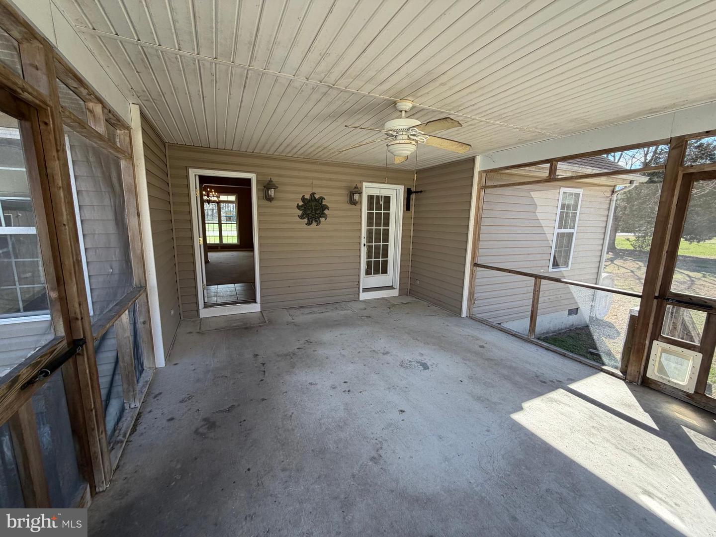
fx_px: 290
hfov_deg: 102.1
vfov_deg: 85.7
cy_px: 268
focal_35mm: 14
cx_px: 358
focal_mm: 2.22
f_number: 2.2
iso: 50
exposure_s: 1/182
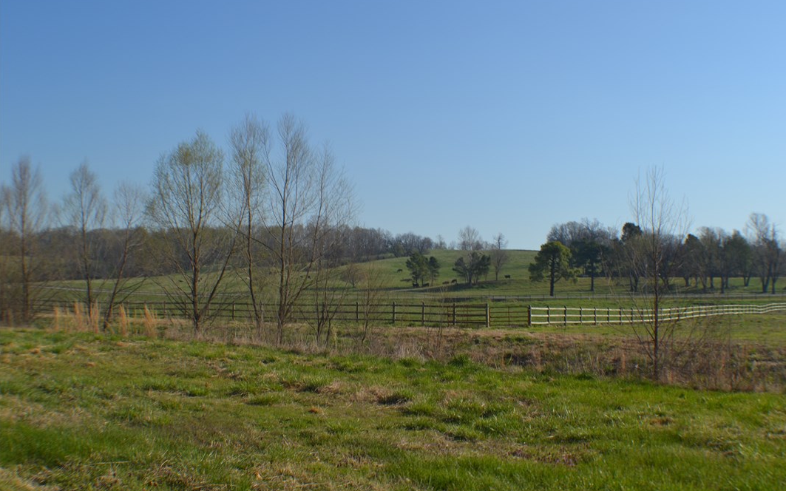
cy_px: 246
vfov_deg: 25.8
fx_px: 1071
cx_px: 400
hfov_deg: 40.3
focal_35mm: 50
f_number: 8
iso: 100
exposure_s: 1/250
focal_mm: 32
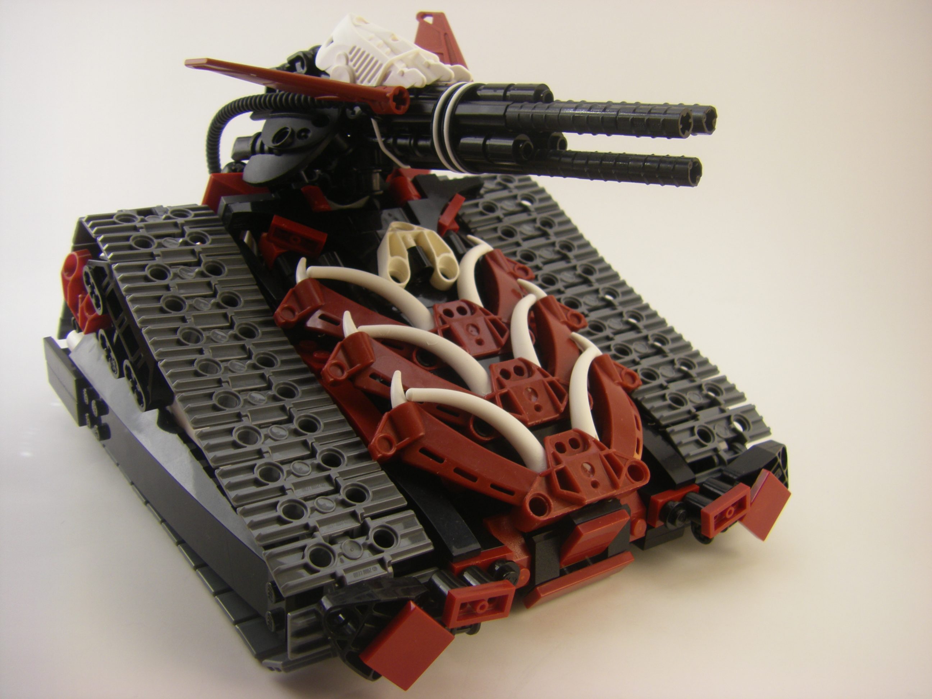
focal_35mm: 38
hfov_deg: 49.0
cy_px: 350
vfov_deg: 37.7
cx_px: 466
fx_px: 1023
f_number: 3.5
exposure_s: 1/80
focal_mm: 6.3
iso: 64
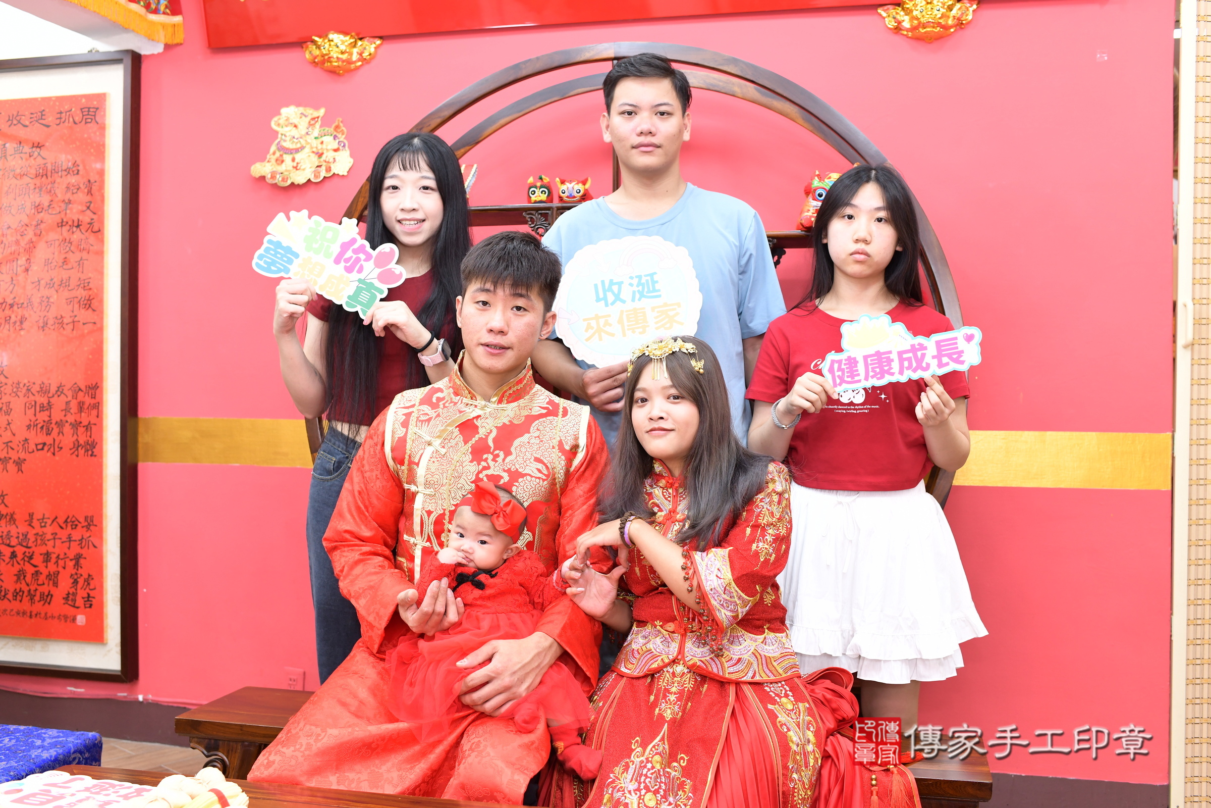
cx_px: 606
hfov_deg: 54.4
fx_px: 1177
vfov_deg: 37.9
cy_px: 404
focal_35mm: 35
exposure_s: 1/200
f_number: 4.5
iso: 1000
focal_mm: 35
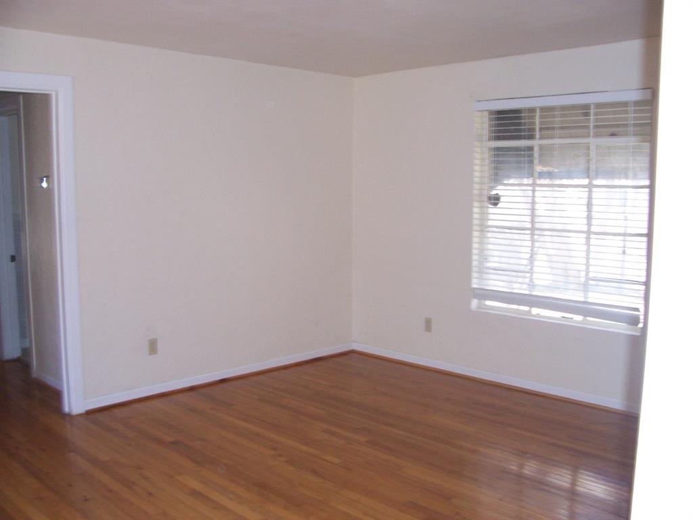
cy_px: 260
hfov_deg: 54.0
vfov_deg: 41.8
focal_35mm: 34
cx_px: 346
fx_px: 681
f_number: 2.7
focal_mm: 5.6
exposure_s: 1/60
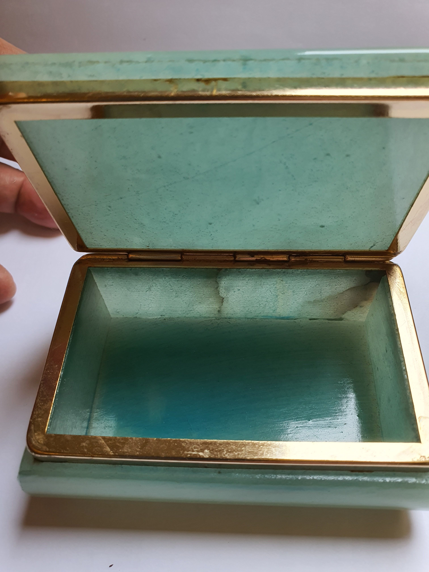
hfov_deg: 53.1
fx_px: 430
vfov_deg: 67.3
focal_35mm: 26
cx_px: 214
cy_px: 286
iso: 80
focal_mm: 4.3
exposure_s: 1/100
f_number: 2.4
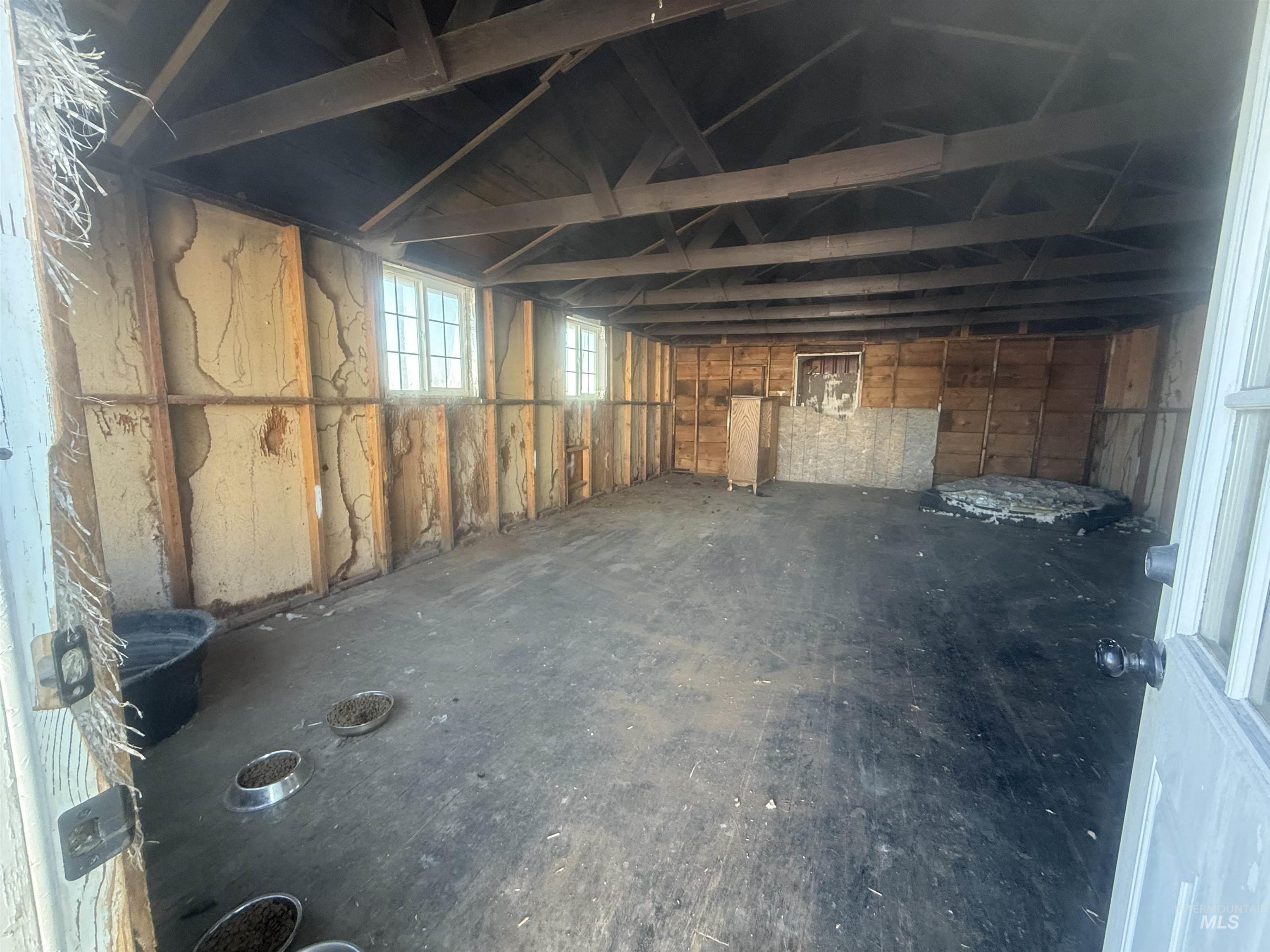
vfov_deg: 85.7
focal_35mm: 14
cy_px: 476
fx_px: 514
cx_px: 635
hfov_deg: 102.1
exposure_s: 1/99
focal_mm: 2.22
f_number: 2.2
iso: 320
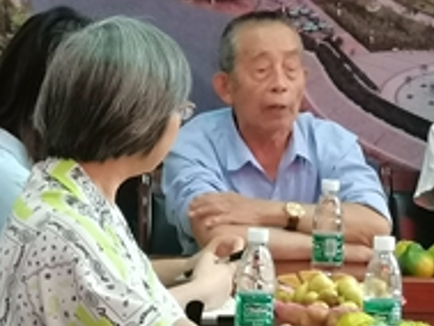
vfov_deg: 7.3
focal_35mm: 200
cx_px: 273
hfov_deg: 9.9
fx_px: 2509
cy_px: -161
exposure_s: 1/33.3
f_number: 1.8
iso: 250
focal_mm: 5.58
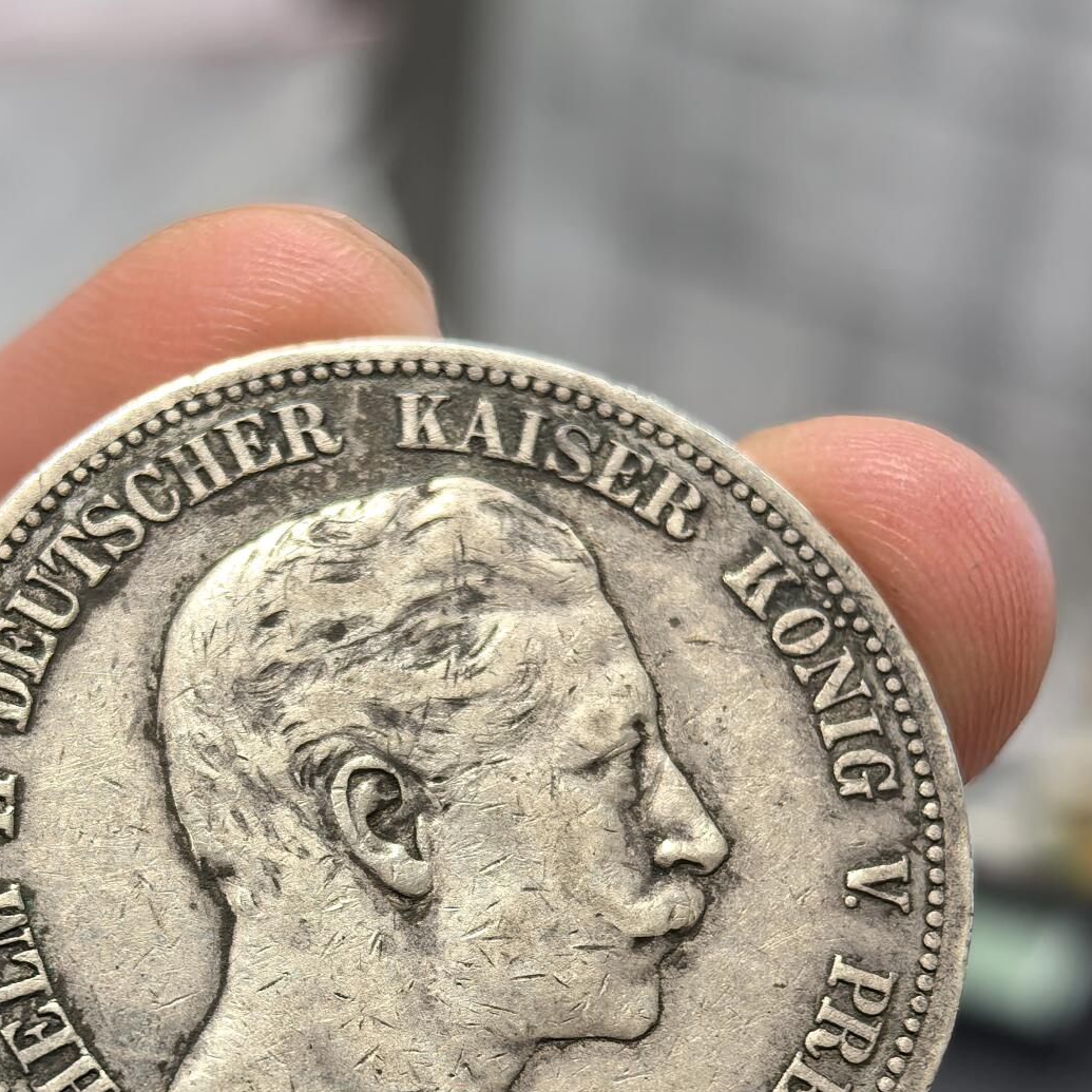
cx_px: 421
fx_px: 2962
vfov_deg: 20.6
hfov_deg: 20.9
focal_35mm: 83
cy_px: 898
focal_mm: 6.98
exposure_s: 1/50
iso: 200
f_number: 2
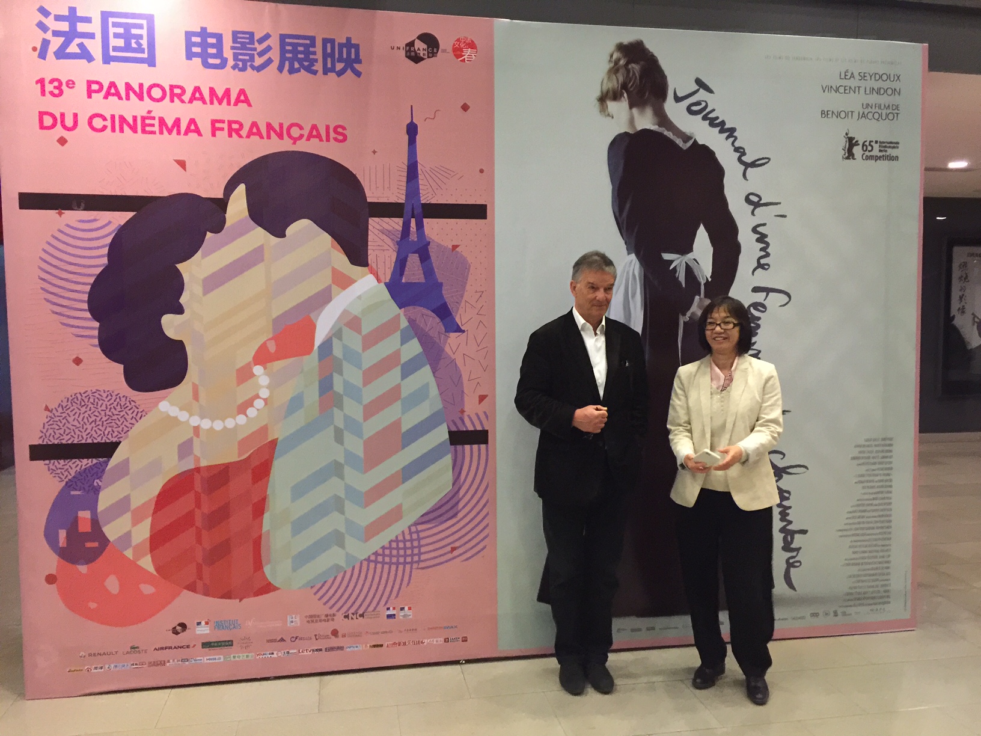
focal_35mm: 29
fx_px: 822
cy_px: 368
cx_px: 490
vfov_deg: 48.2
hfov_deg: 61.7
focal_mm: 4.15
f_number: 2.2
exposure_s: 1/8
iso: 200
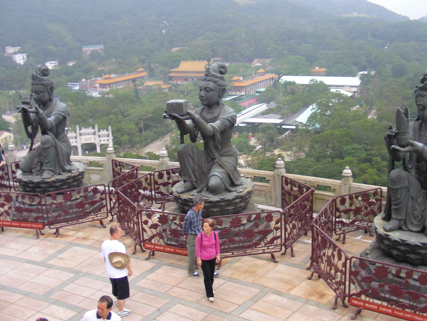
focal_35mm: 44
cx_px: 227
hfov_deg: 42.9
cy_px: 150
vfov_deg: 32.9
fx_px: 543
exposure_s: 1/30
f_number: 3.5
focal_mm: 6.3
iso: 63
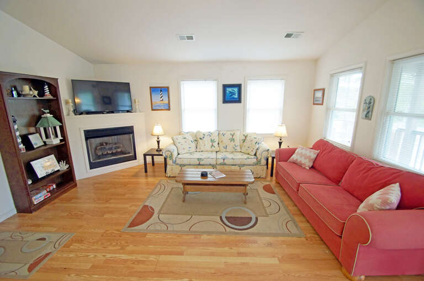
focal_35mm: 15
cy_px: 140
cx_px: 212
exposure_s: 1/60
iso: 640
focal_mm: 10
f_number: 4
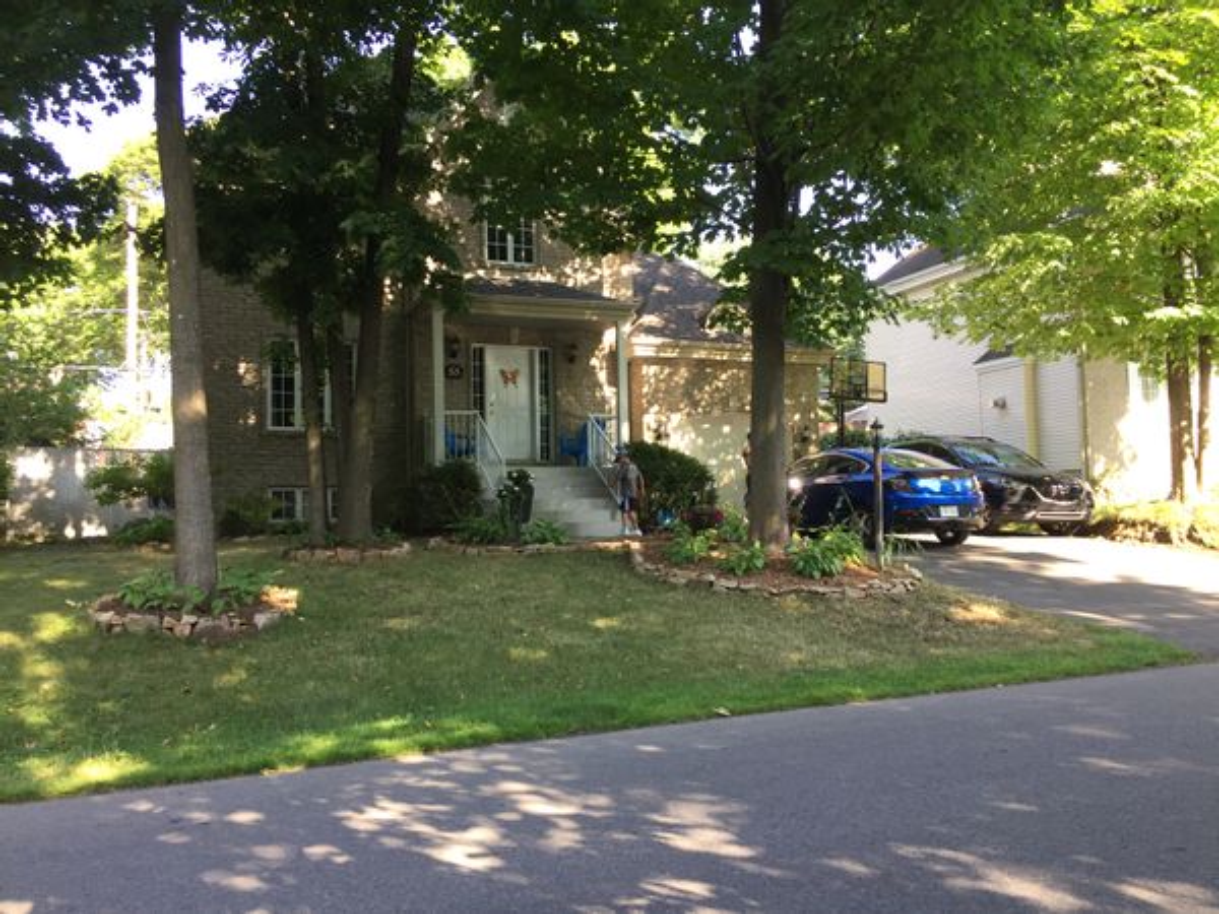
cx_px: 610
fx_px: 1021
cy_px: 457
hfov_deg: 61.7
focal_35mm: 29
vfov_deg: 48.2
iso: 40
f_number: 2.2
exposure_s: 1/120
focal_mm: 4.15
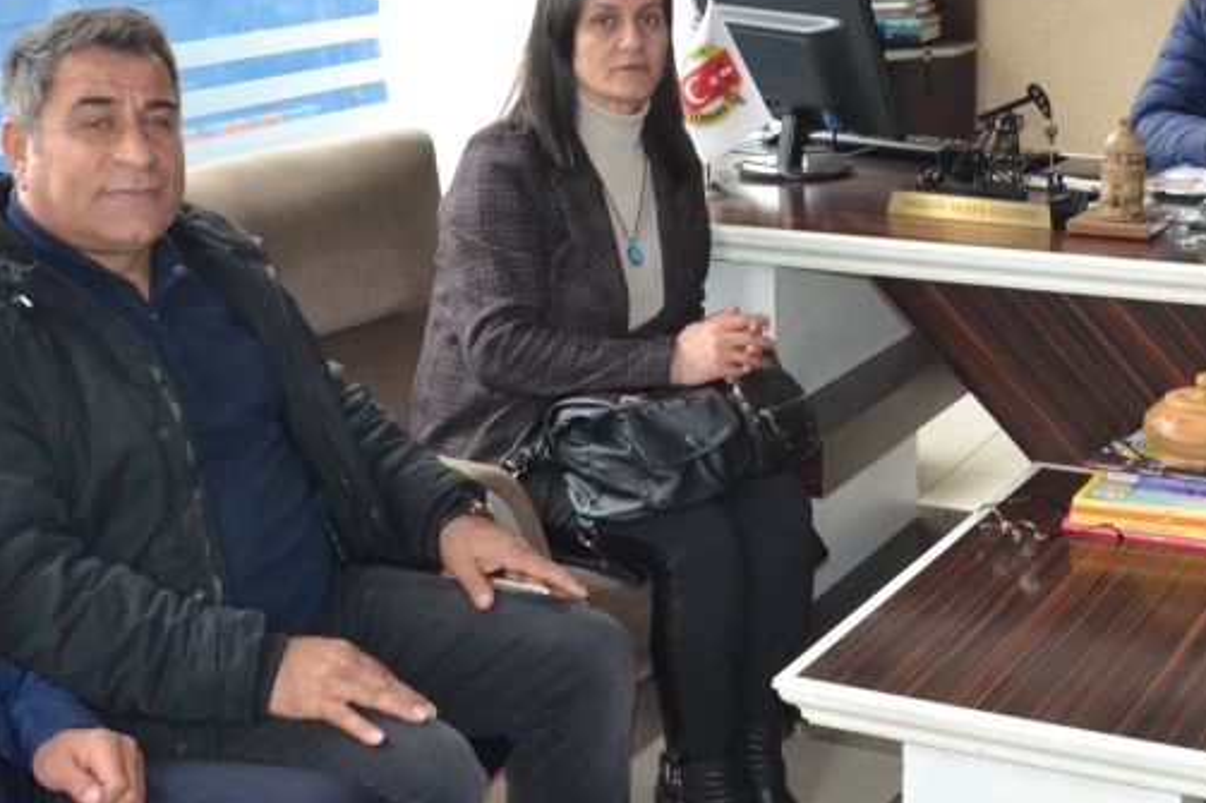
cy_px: 288
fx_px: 1942
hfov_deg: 34.2
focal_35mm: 58
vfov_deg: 23.3
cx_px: 791
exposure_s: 1/60
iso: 2000
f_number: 3.5
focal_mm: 18
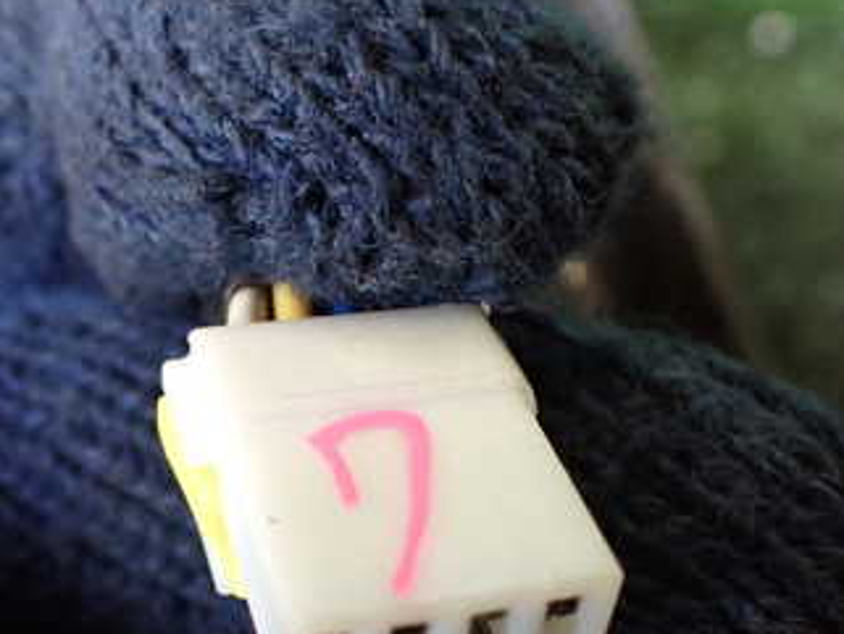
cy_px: 476
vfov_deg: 25.8
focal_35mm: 56
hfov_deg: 34.3
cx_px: 408
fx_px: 1366
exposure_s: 1/125
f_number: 2.3
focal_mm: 5.4
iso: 640
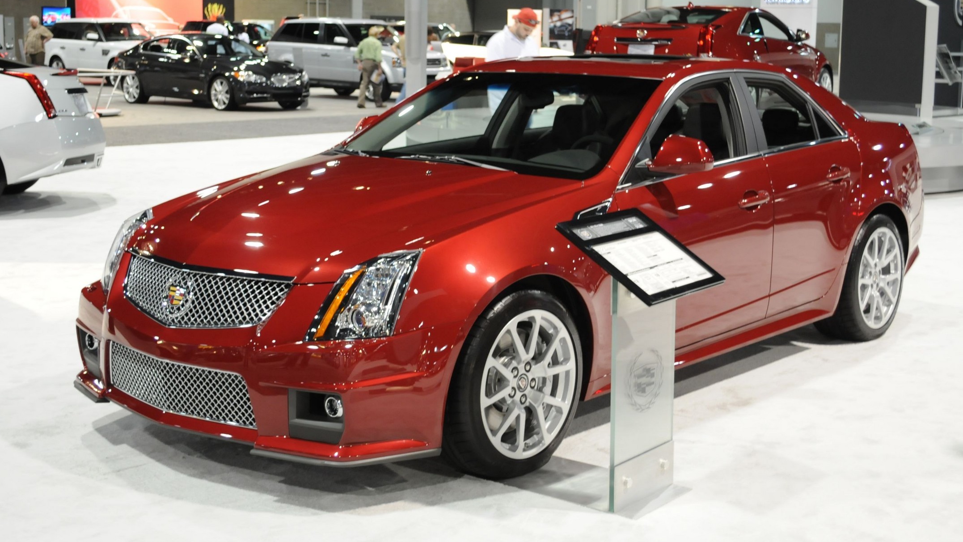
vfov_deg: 23.5
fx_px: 1302
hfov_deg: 40.5
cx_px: 524
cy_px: 215
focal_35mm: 51
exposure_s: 1/20
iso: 800
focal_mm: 28
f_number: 4.5
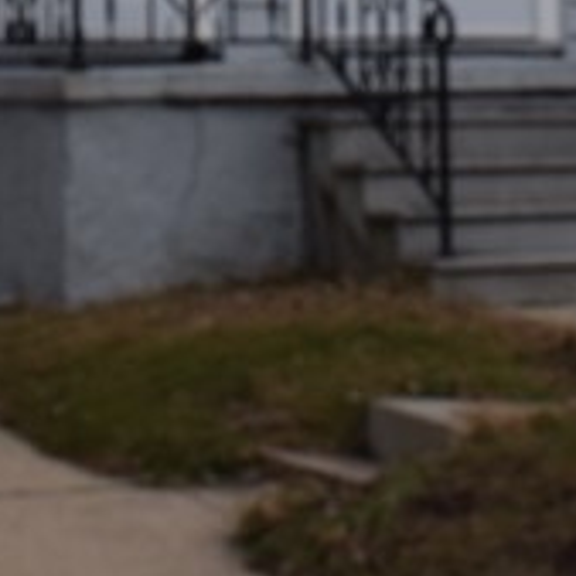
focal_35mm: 229
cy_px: -556
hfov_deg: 7.6
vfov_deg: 7.4
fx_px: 4311
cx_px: 354
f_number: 10
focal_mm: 28
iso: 200
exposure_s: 1/400
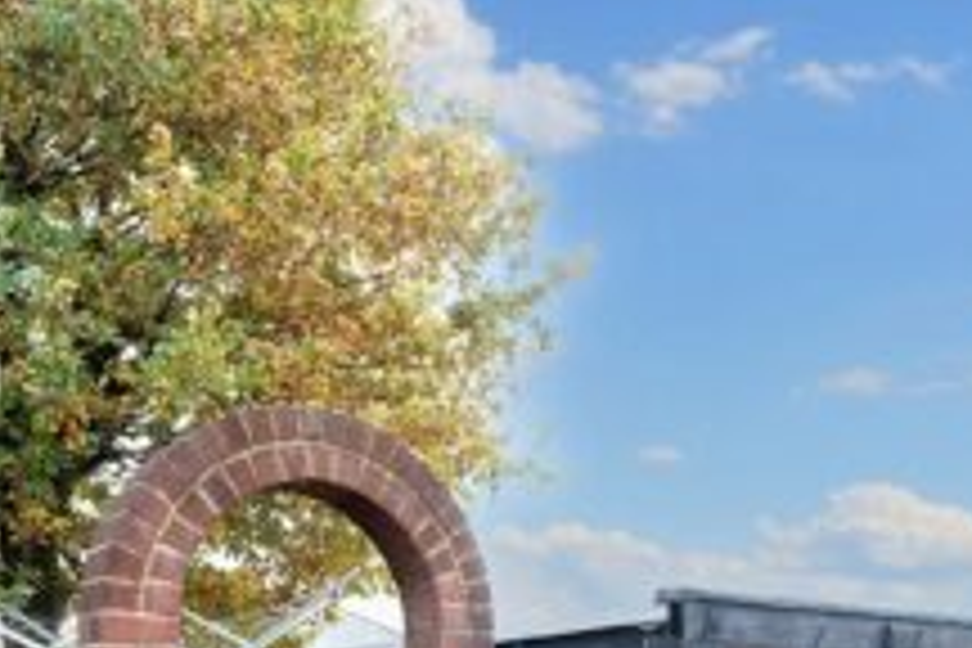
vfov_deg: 30.0
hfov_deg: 48.4
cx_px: 459
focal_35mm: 40
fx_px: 1080
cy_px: 711
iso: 200
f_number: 4
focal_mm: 10
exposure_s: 1/60
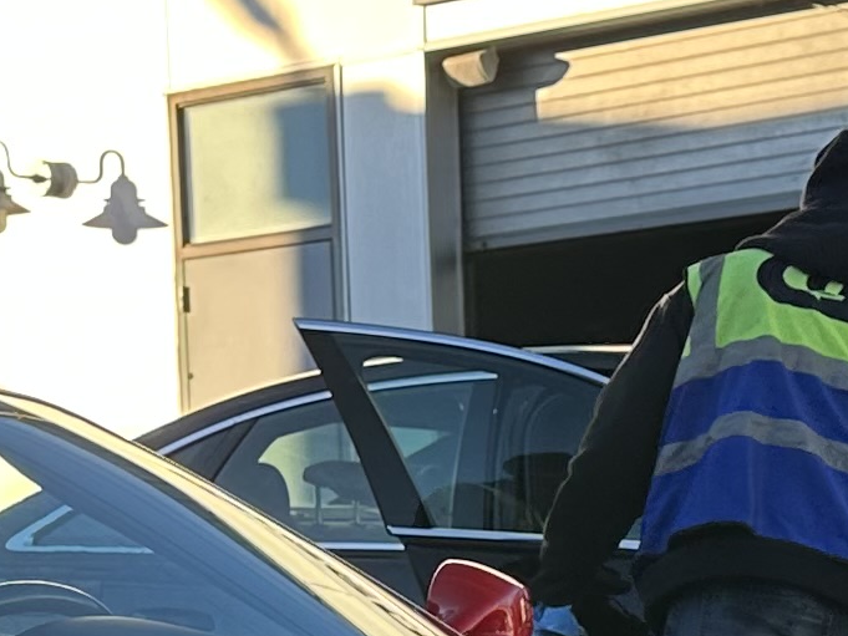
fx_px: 3479
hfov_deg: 13.9
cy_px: 744
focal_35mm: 142
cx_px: 284
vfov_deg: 10.3
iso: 80
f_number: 1.78
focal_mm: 6.86
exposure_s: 1/1144
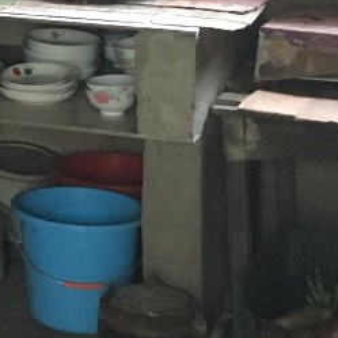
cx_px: -293
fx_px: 1458
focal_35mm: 132
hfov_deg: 12.0
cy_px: -61
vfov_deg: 12.9
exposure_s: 1/17
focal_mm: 4.15
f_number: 2.2
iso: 250
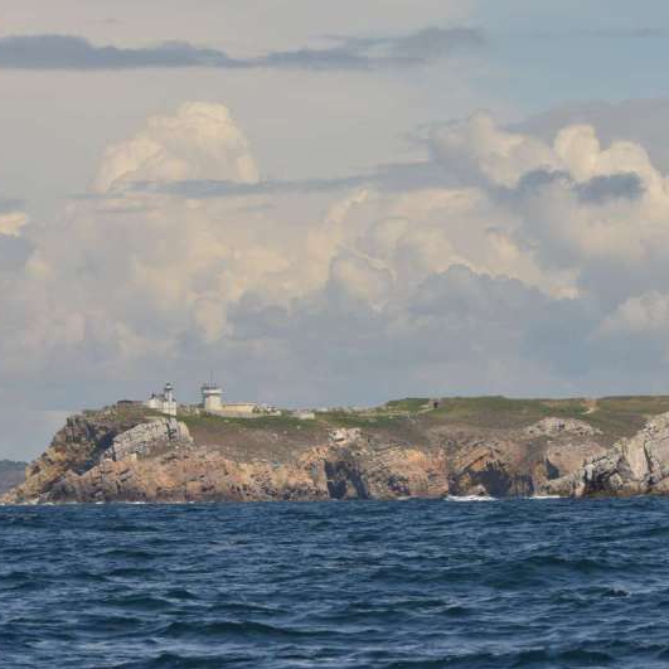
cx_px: 408
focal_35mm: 256
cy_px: 334
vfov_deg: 6.8
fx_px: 5598
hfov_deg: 6.8
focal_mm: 200
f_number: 11
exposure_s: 1/250
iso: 125
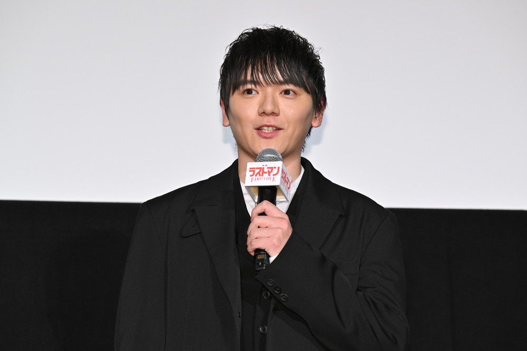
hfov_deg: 11.7
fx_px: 2562
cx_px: 264
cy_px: 176
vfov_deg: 7.8
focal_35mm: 175
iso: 2500
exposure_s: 1/200
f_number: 6.3
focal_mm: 175
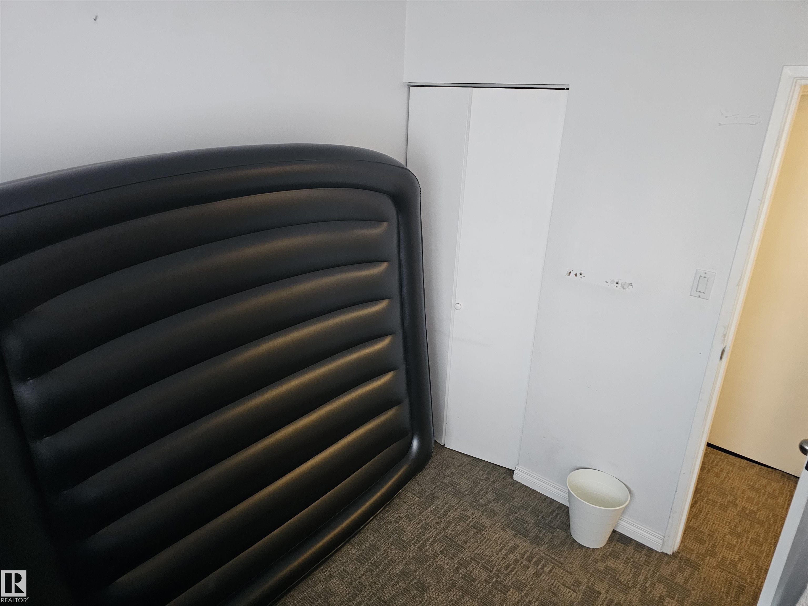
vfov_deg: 58.9
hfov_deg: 73.9
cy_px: 303
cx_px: 404
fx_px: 537
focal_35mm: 23
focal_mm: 6.3
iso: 640
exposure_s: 1/30
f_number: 1.7
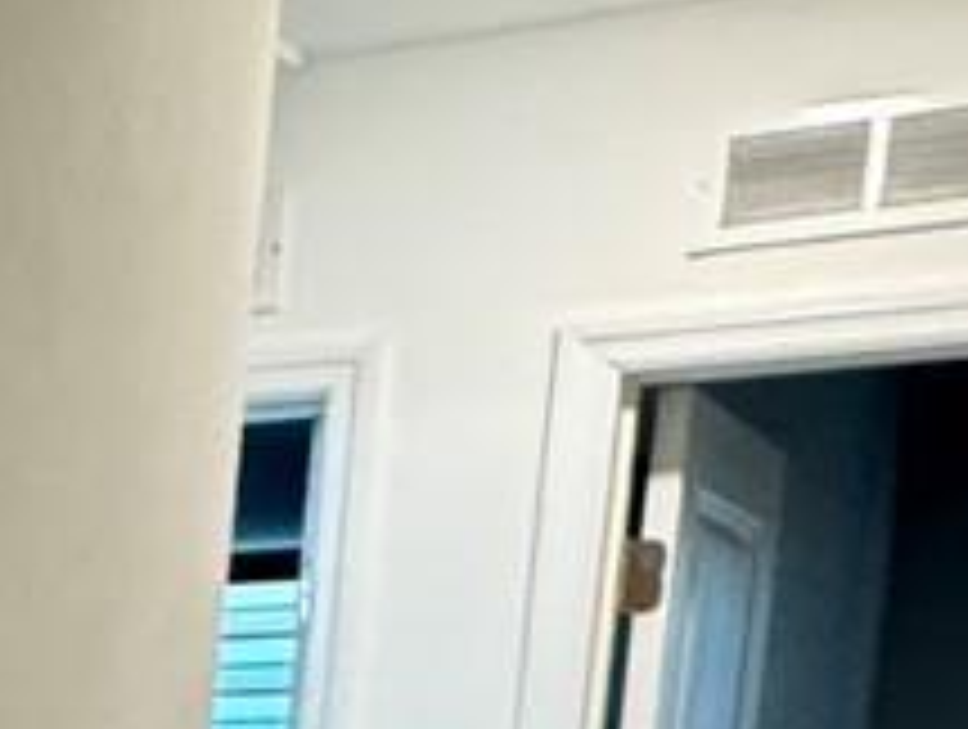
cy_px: 1354
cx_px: -1121
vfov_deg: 12.8
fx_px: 2913
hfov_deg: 14.6
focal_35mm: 104
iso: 320
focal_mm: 2.22
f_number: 2.2
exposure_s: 1/60
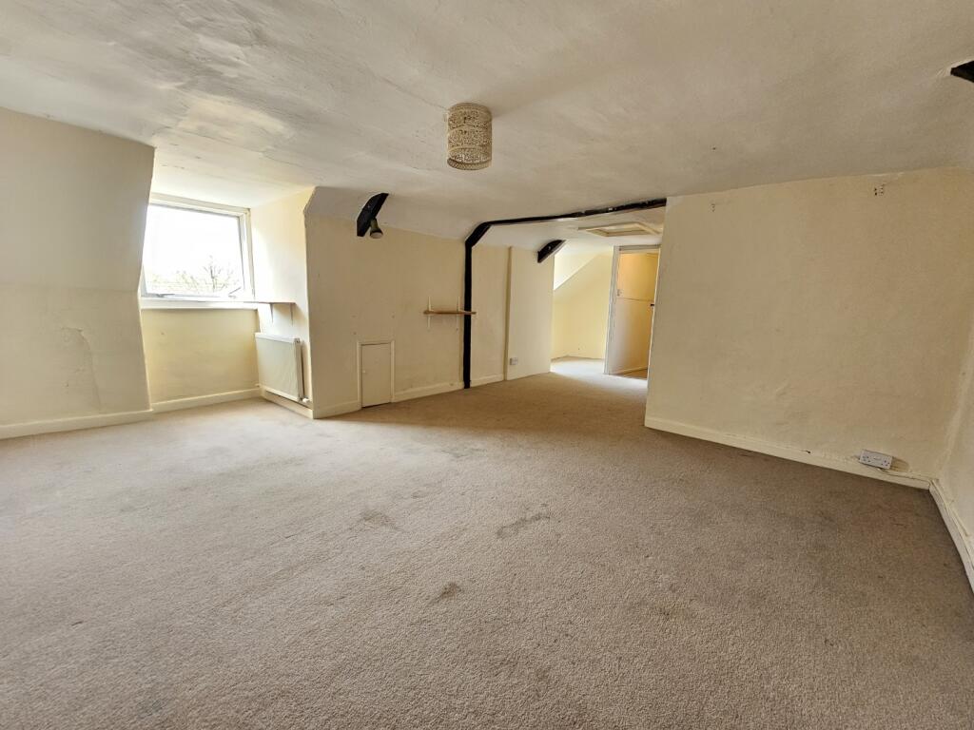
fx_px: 366
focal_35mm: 13
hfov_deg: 106.2
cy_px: 365
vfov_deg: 89.9
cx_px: 487
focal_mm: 2.2
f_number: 2.2
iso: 320
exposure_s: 1/60
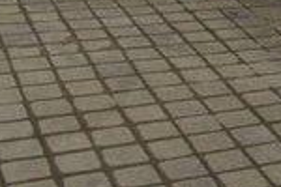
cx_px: 459
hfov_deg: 16.4
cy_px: -193
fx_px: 860
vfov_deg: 11.2
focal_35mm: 110
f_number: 13
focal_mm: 17
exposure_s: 1/160
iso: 200
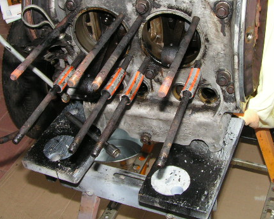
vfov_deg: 27.4
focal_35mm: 55
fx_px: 446
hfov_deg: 34.1
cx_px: 164
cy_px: 69
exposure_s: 1/250
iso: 100
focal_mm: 6.3
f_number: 6.3
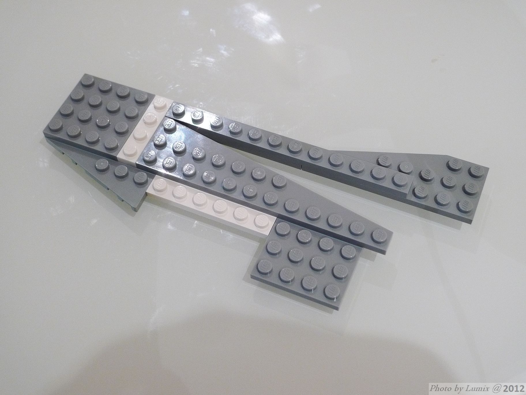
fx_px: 729
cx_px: 263
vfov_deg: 30.3
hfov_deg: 39.7
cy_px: 198
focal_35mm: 48
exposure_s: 1/20
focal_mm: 10.2
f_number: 2.8
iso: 400
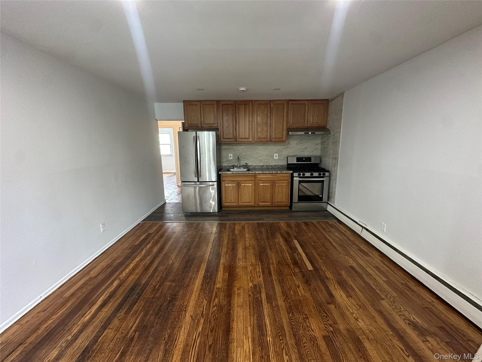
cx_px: 241
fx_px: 195
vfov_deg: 85.7
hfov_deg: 102.1
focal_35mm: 14
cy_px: 181
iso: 500
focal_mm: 2.22
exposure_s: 1/60
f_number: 2.2
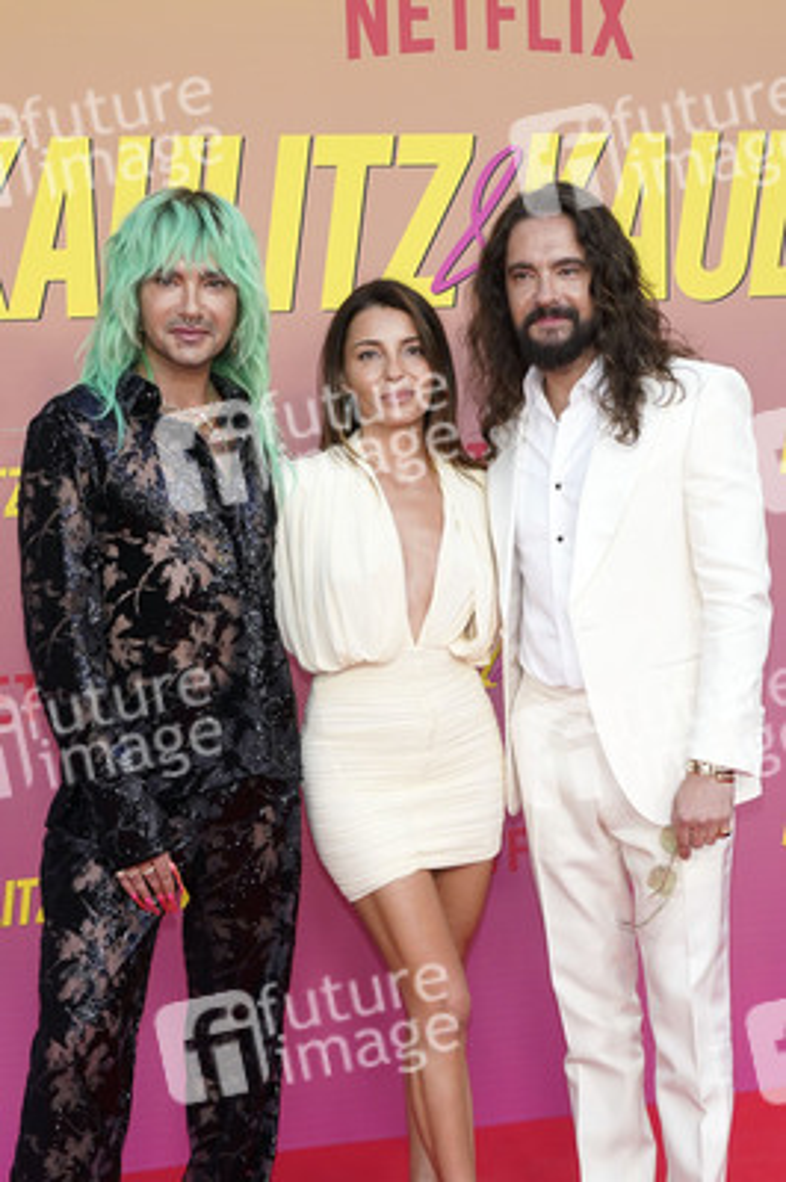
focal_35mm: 37
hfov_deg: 35.9
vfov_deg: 51.9
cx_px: 393
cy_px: 591
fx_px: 1214
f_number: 6.3
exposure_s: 1/160
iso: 640
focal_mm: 37
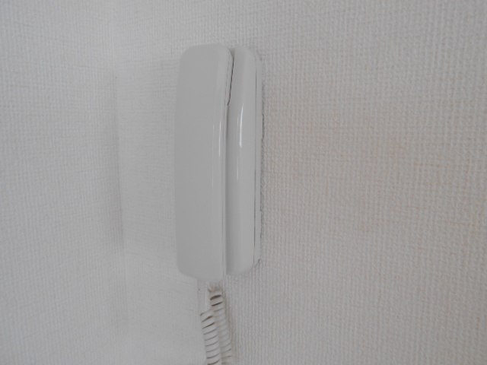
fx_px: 366
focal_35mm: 26
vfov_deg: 53.1
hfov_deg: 67.3
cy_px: 182
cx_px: 244
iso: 80
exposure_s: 1/40
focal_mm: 4.6
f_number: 3.2
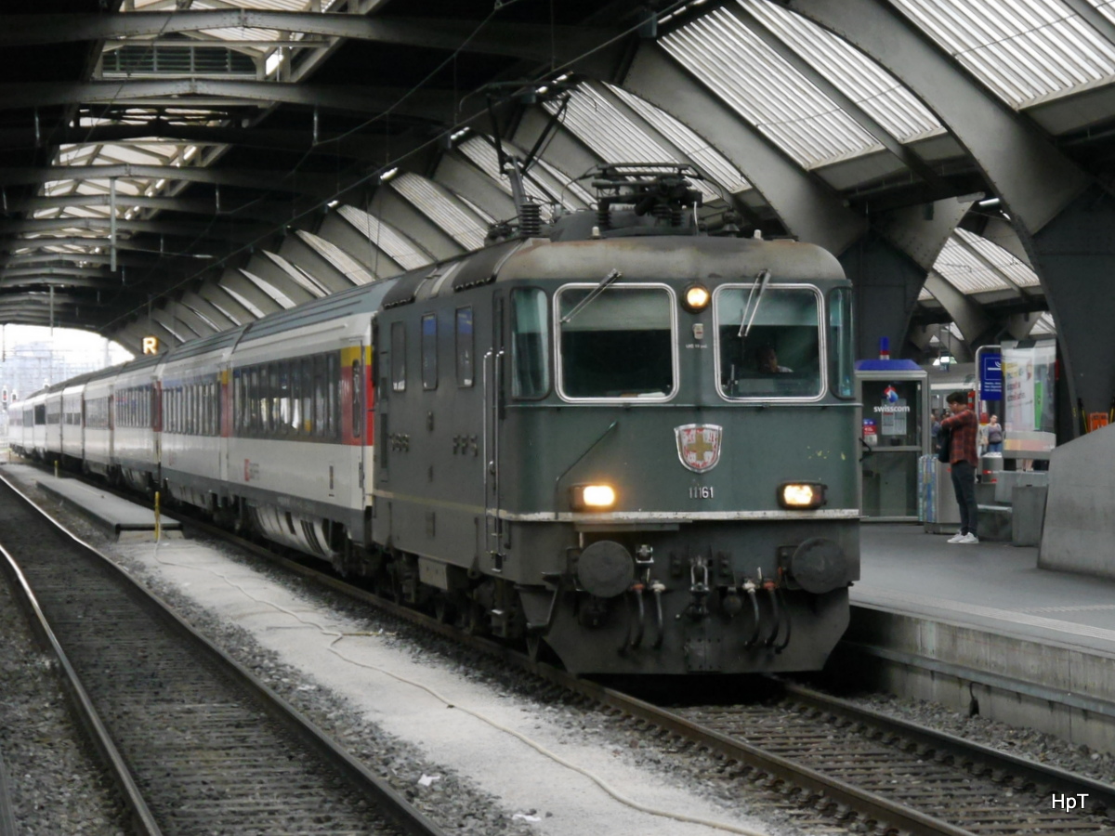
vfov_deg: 17.6
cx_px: 558
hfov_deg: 23.3
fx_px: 2706
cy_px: 418
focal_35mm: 84
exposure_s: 1/80
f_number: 5.6
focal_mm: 42
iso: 1000
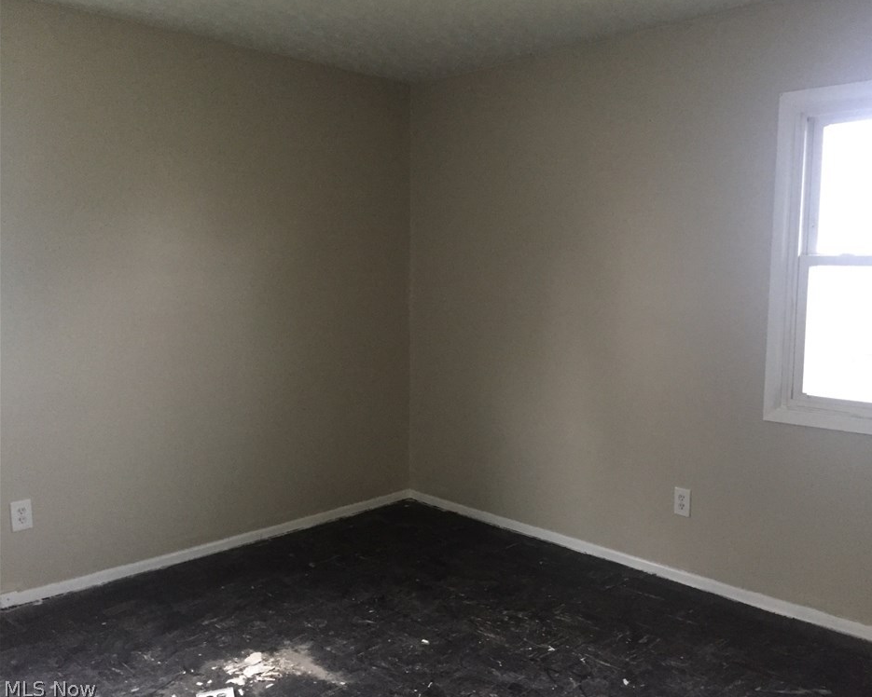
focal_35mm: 31
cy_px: 347
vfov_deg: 47.1
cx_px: 477
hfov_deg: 57.1
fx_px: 800
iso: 320
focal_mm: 4.15
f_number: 2.2
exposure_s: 1/15
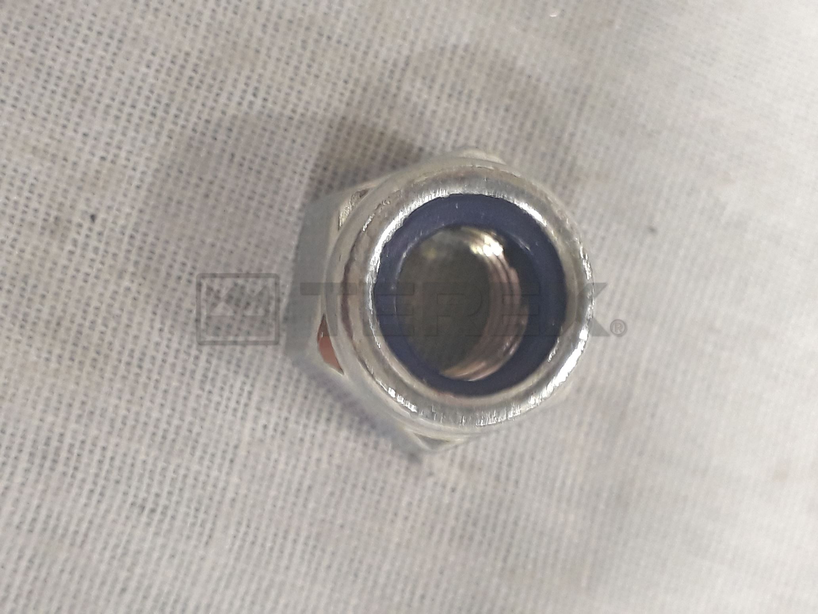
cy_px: 307
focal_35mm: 27
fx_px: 638
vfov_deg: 51.4
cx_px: 409
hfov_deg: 65.3
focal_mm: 3.6
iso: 200
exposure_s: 1/17
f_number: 1.9
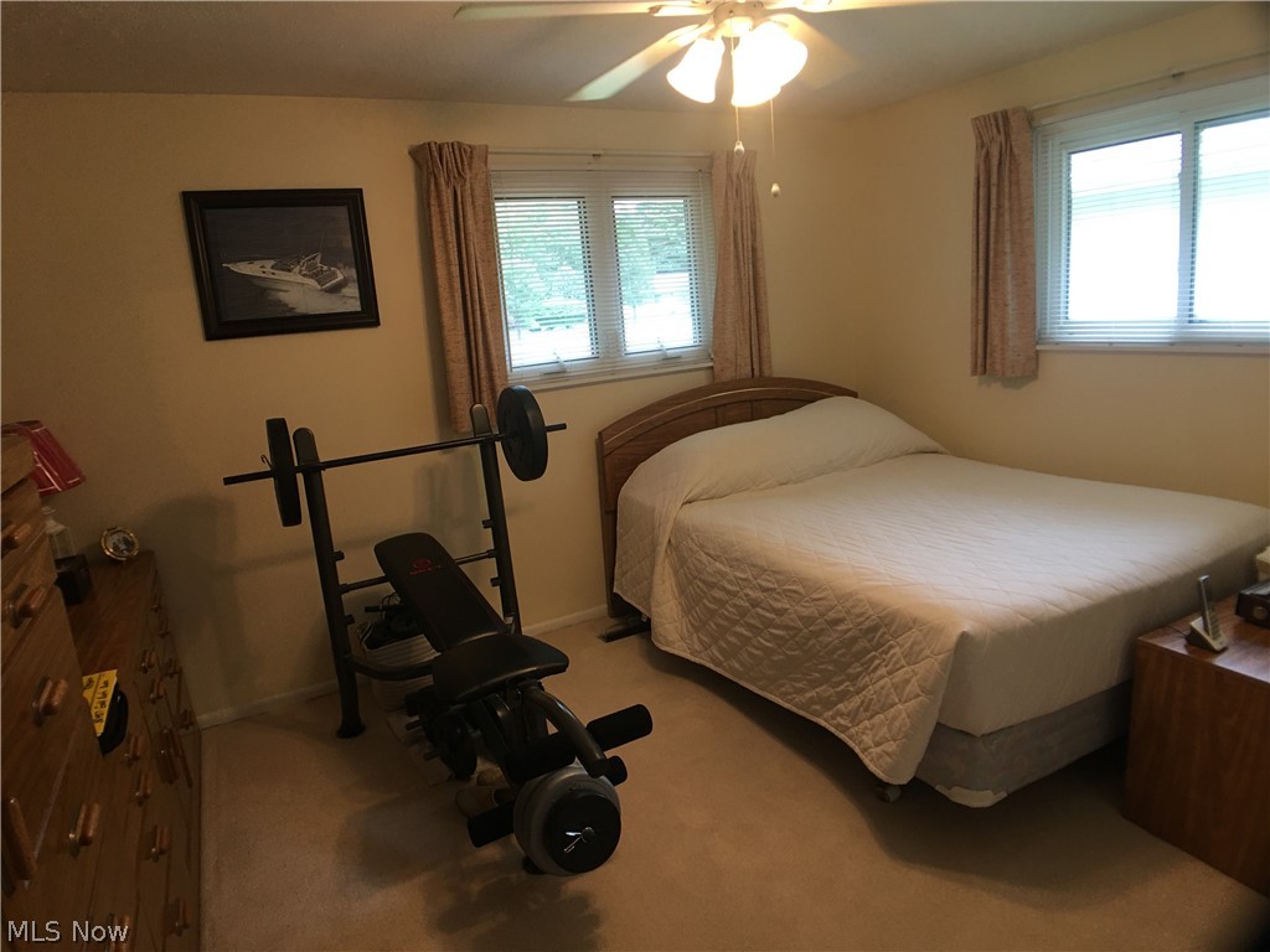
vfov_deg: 48.2
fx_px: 1064
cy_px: 476
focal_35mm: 29
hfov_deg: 61.7
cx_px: 635
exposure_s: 1/30
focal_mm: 4.15
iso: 40
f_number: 2.2
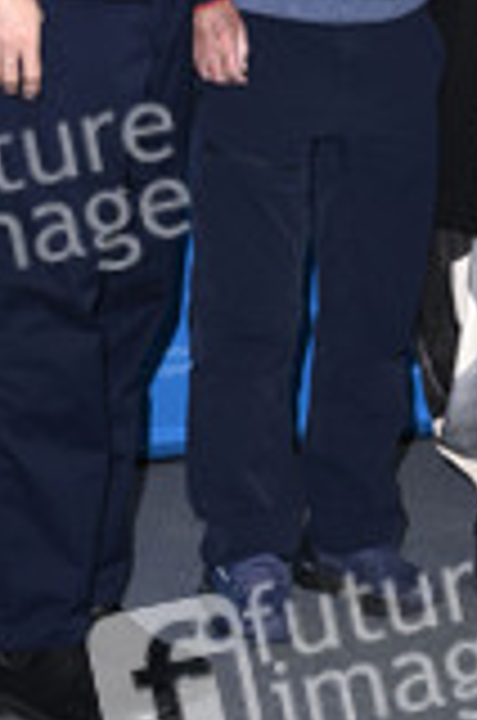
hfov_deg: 11.3
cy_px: -14
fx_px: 2395
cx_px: 450
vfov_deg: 16.7
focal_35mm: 120
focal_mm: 48
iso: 800
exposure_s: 1/250
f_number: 5.6
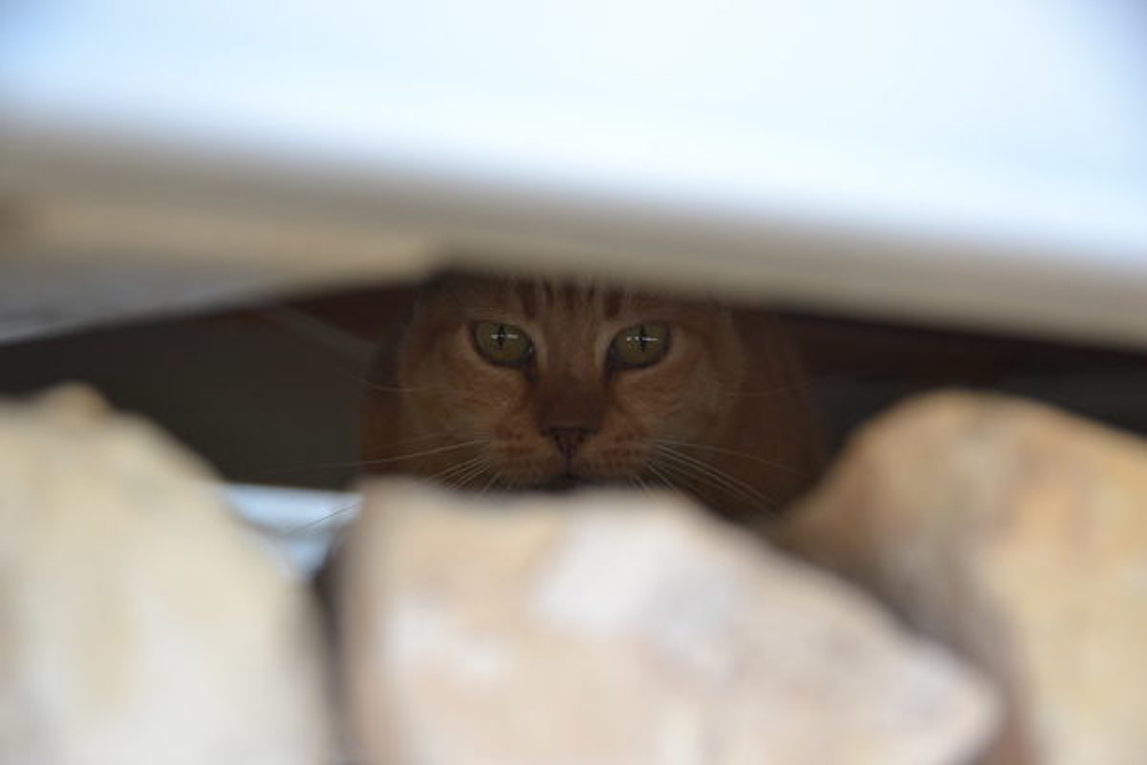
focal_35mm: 105
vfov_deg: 13.0
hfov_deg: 19.5
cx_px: 574
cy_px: 382
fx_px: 3345
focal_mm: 70
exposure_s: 1/80
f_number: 5.3
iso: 200
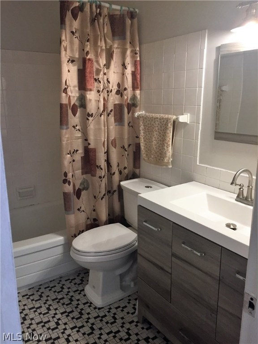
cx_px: 129
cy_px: 172
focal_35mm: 29
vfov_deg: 61.7
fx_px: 288
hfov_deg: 48.2
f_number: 2.2
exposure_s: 1/30
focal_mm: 4.15
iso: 50
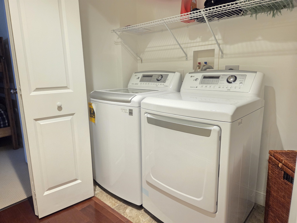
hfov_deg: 73.9
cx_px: 148
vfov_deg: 58.9
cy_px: 112
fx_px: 197
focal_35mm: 23
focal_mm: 5.4
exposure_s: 1/120
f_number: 1.8
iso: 1250
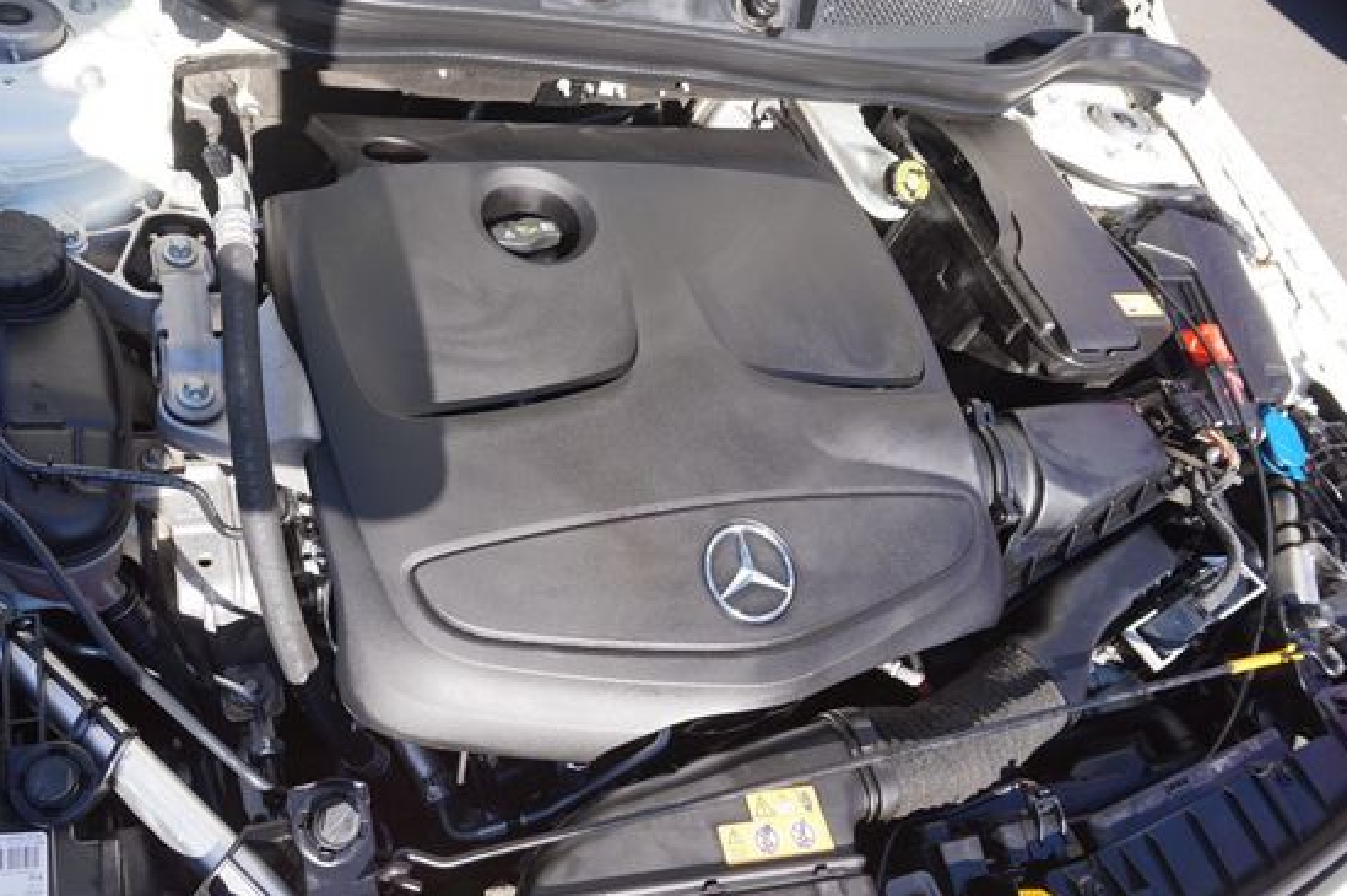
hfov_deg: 65.2
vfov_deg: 46.3
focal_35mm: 28
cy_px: 439
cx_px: 577
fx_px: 1047
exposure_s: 1/100
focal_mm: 16
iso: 100
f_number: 7.1
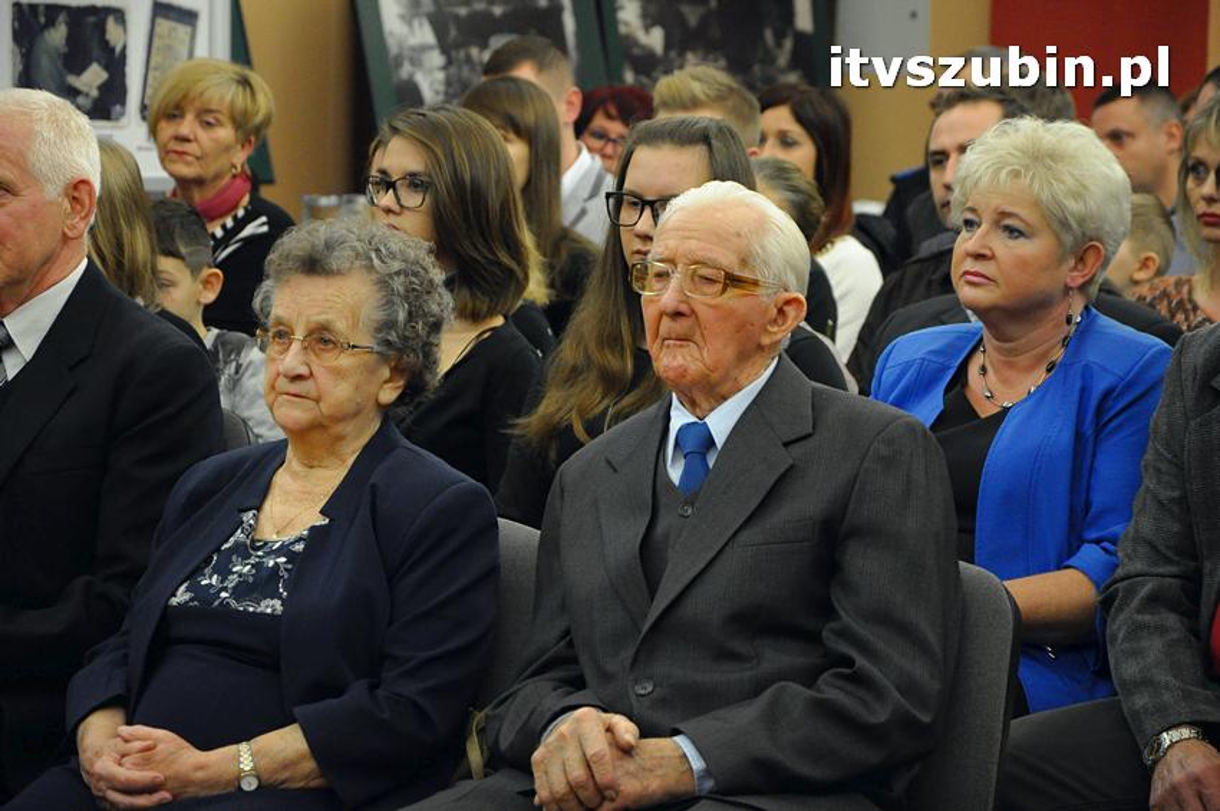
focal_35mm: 158
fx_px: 5332
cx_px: 610
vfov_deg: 8.7
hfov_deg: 13.1
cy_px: 406
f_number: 5.6
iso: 2500
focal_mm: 105
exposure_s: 1/80
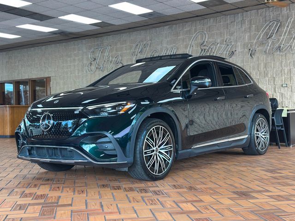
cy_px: 110
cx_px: 148
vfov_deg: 30.3
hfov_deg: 39.7
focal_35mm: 48
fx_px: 409
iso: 100
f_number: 1.78
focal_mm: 6.86
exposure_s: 1/120
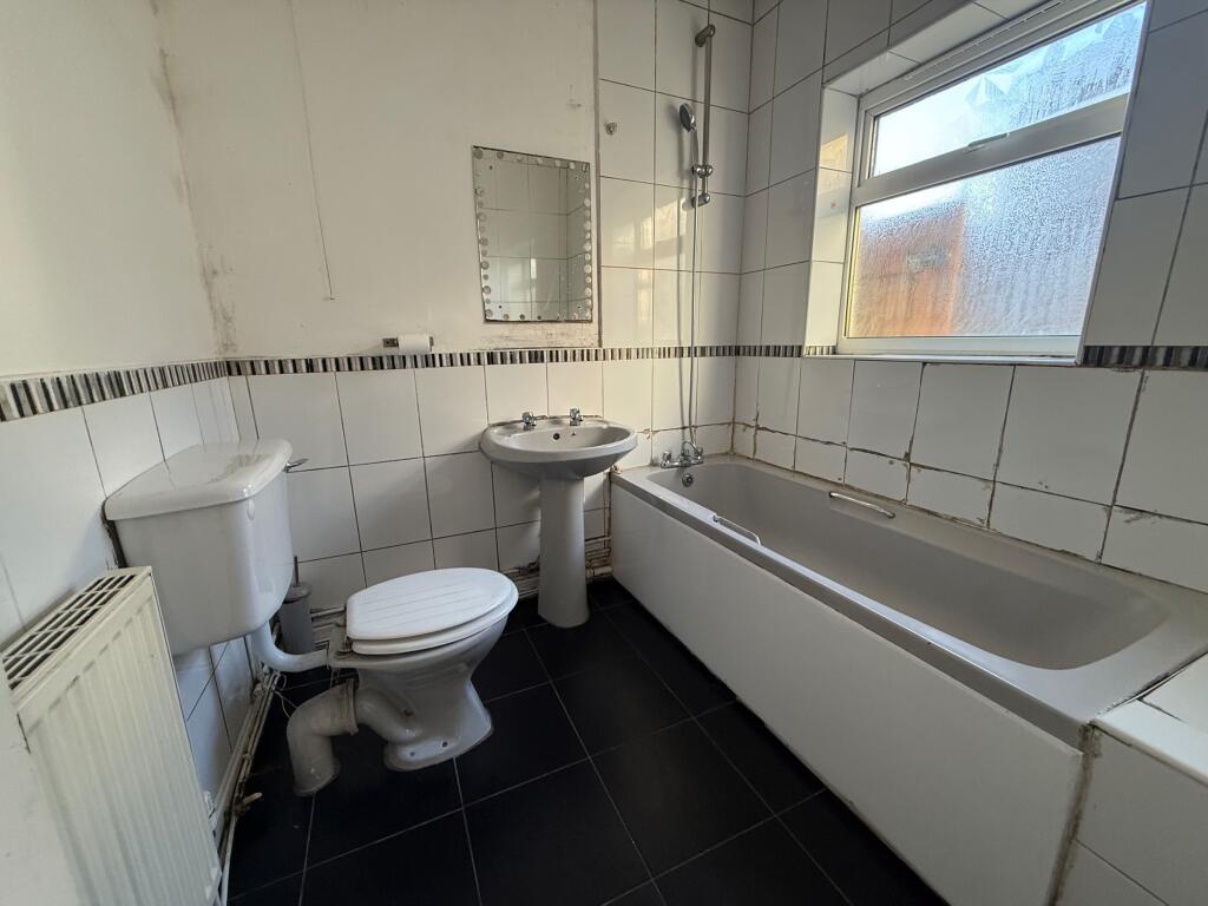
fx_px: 489
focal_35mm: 14
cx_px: 604
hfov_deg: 102.1
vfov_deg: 85.7
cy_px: 453
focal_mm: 2.22
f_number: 2.2
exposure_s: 1/99
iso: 250
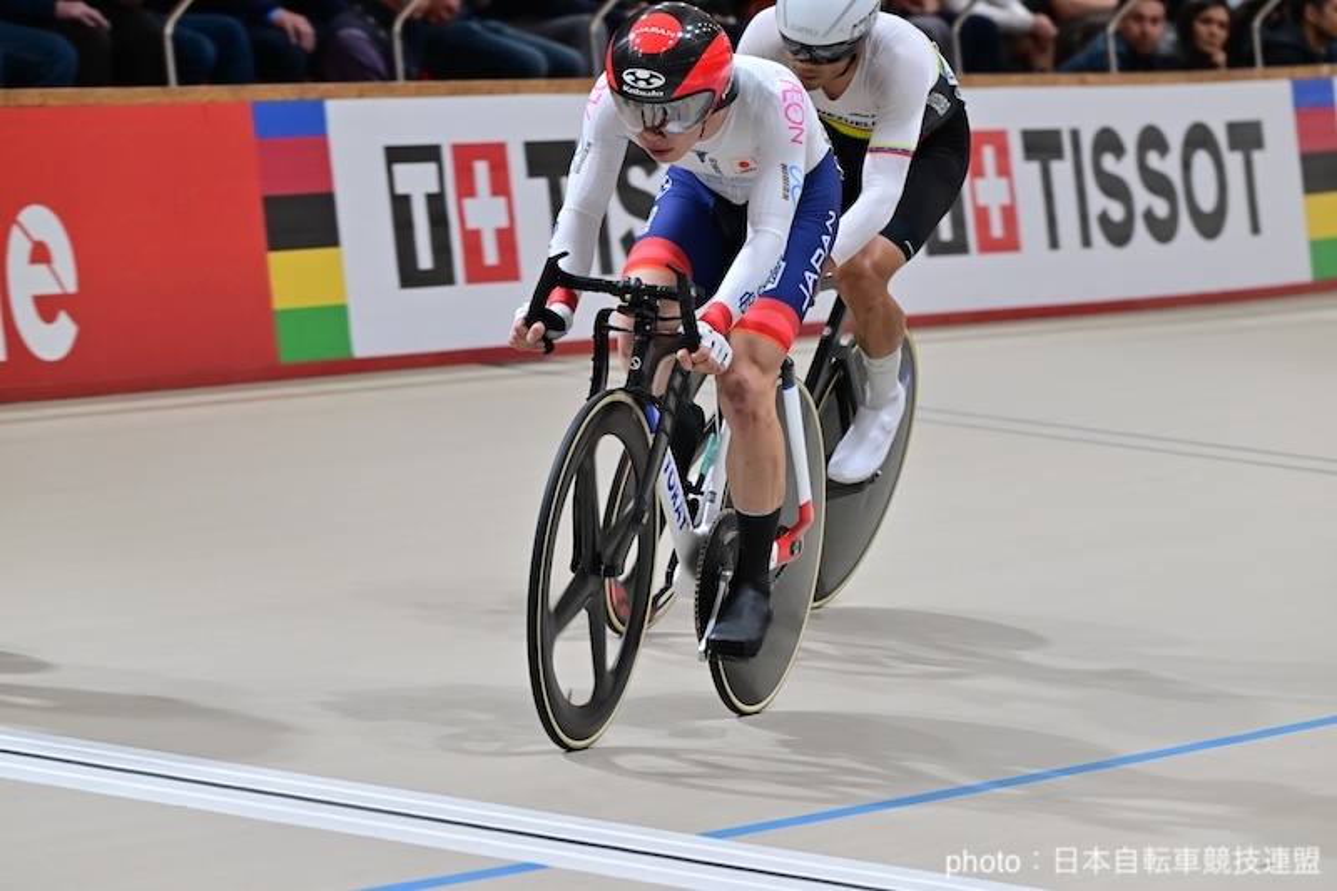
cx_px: 668
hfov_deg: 8.2
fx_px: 9282
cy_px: 446
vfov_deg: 5.5
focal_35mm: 250
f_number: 7.1
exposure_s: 1/500
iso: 2000
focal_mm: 250
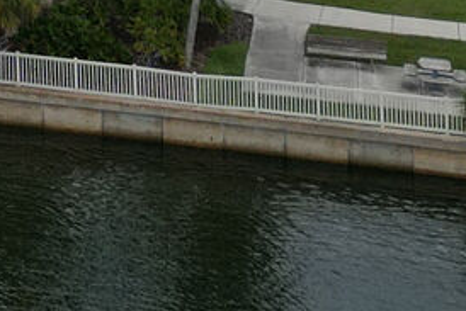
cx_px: -429
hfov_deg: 10.5
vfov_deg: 6.6
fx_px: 2357
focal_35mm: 182
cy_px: -765
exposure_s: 1/4000
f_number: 1.7
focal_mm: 6.7
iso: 140
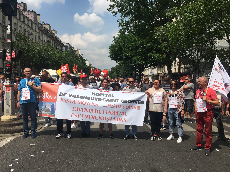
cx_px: 115
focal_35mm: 29
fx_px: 193
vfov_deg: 48.2
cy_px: 86
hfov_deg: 61.7
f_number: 2.2
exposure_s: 1/2747
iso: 25
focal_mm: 4.15
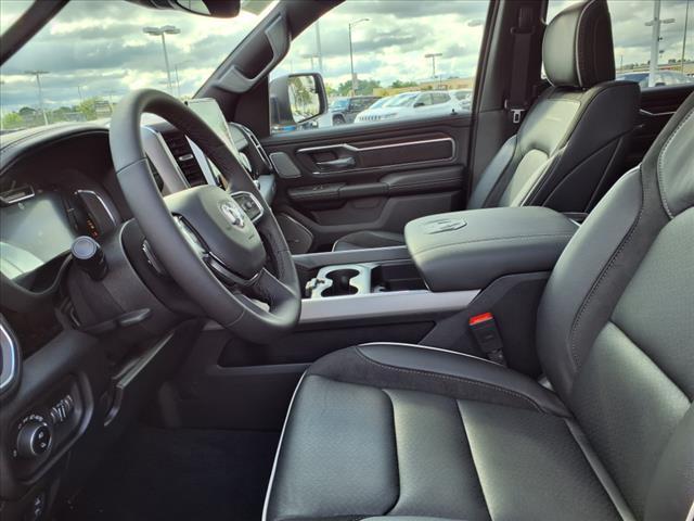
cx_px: 347
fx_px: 541
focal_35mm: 27
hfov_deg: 65.3
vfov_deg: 51.4
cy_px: 260
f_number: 1.9
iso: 40
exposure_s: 1/164
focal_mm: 3.58
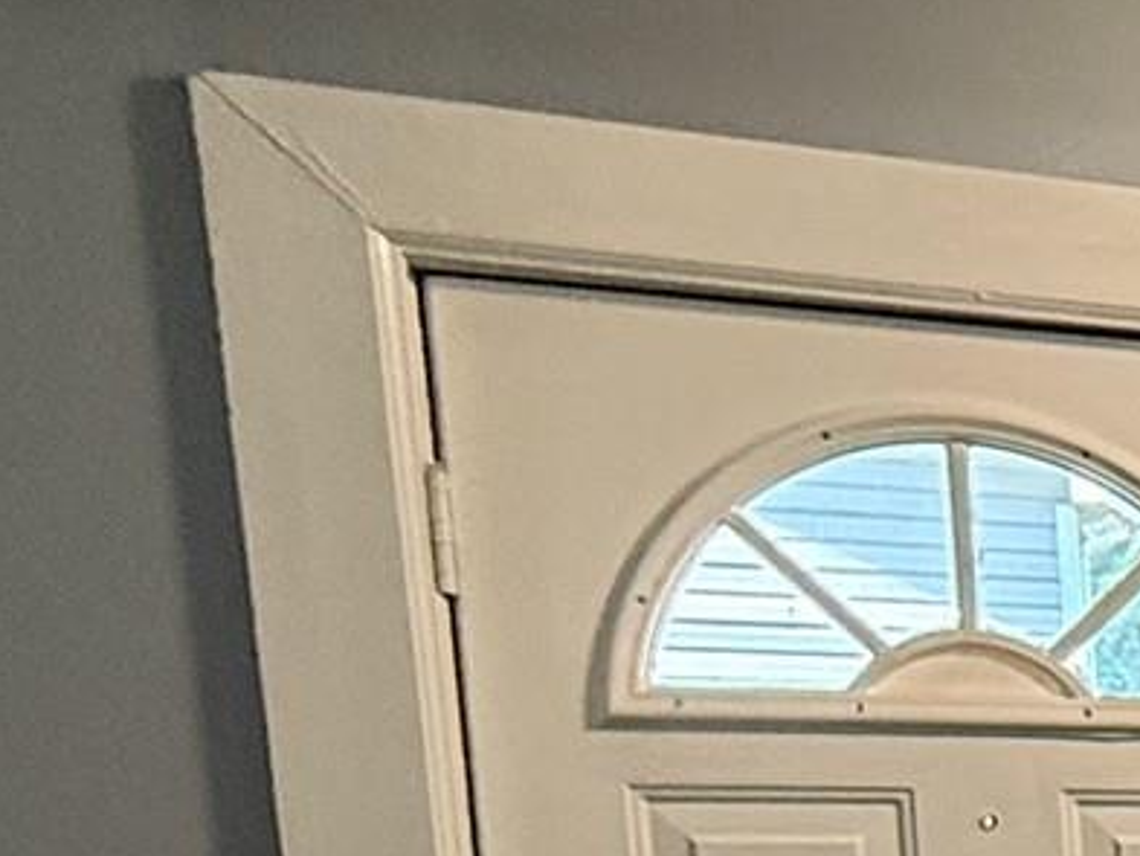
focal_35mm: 73
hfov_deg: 19.2
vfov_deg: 18.4
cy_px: 1187
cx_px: 2123
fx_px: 2405
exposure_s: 1/60
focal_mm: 2.22
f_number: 2.2
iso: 320
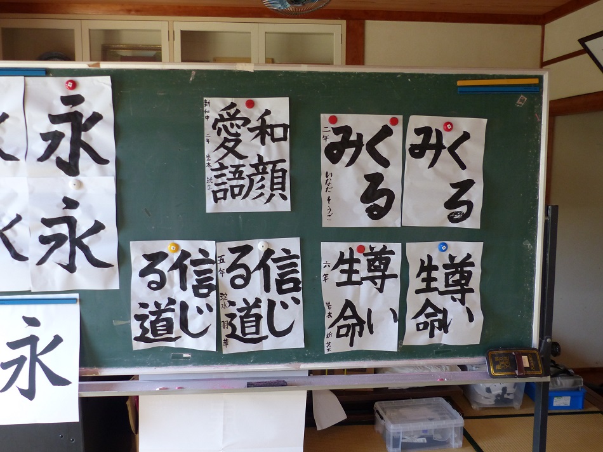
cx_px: 302
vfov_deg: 45.4
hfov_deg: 58.4
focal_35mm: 31
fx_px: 540
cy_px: 226
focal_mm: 5.6
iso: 250
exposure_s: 1/60
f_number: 2.8
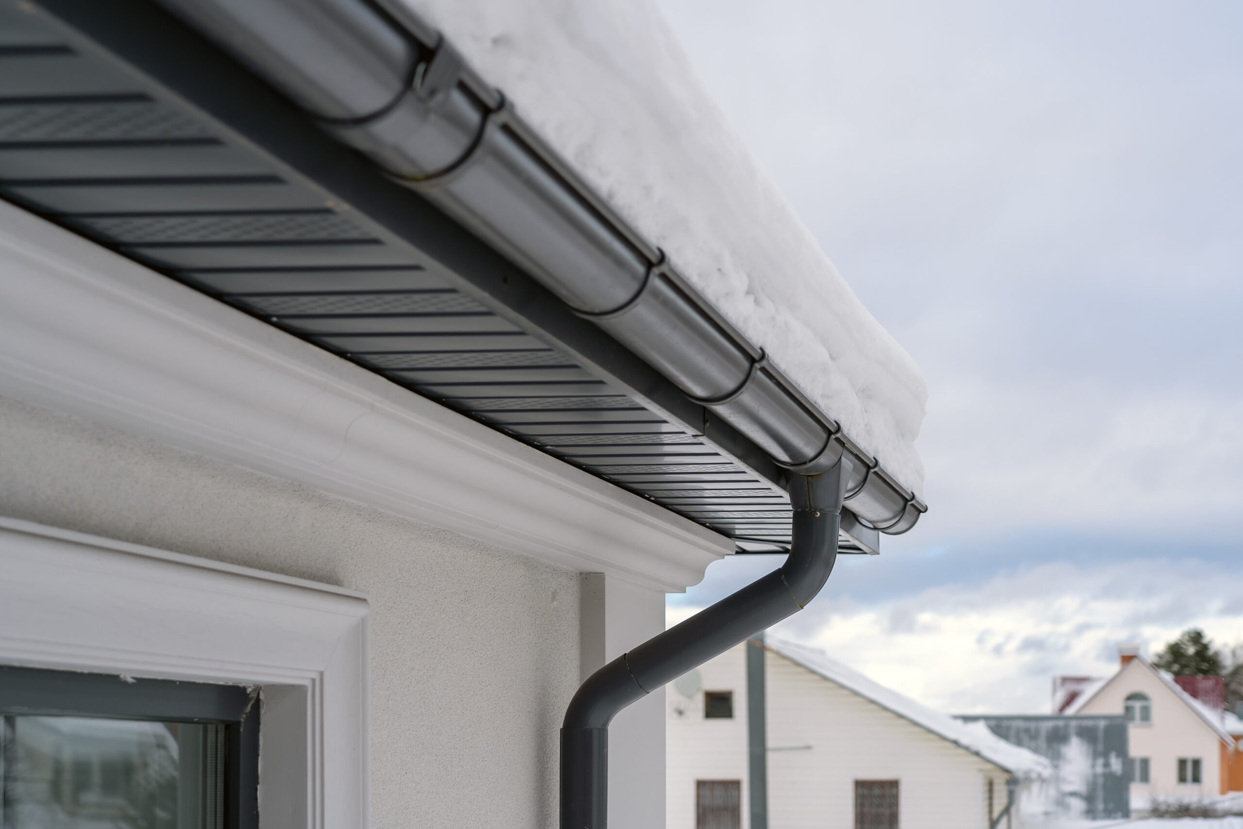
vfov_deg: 25.1
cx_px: 622
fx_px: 1864
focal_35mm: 54
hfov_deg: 36.9
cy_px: 414
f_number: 4
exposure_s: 1/320
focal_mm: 54
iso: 100
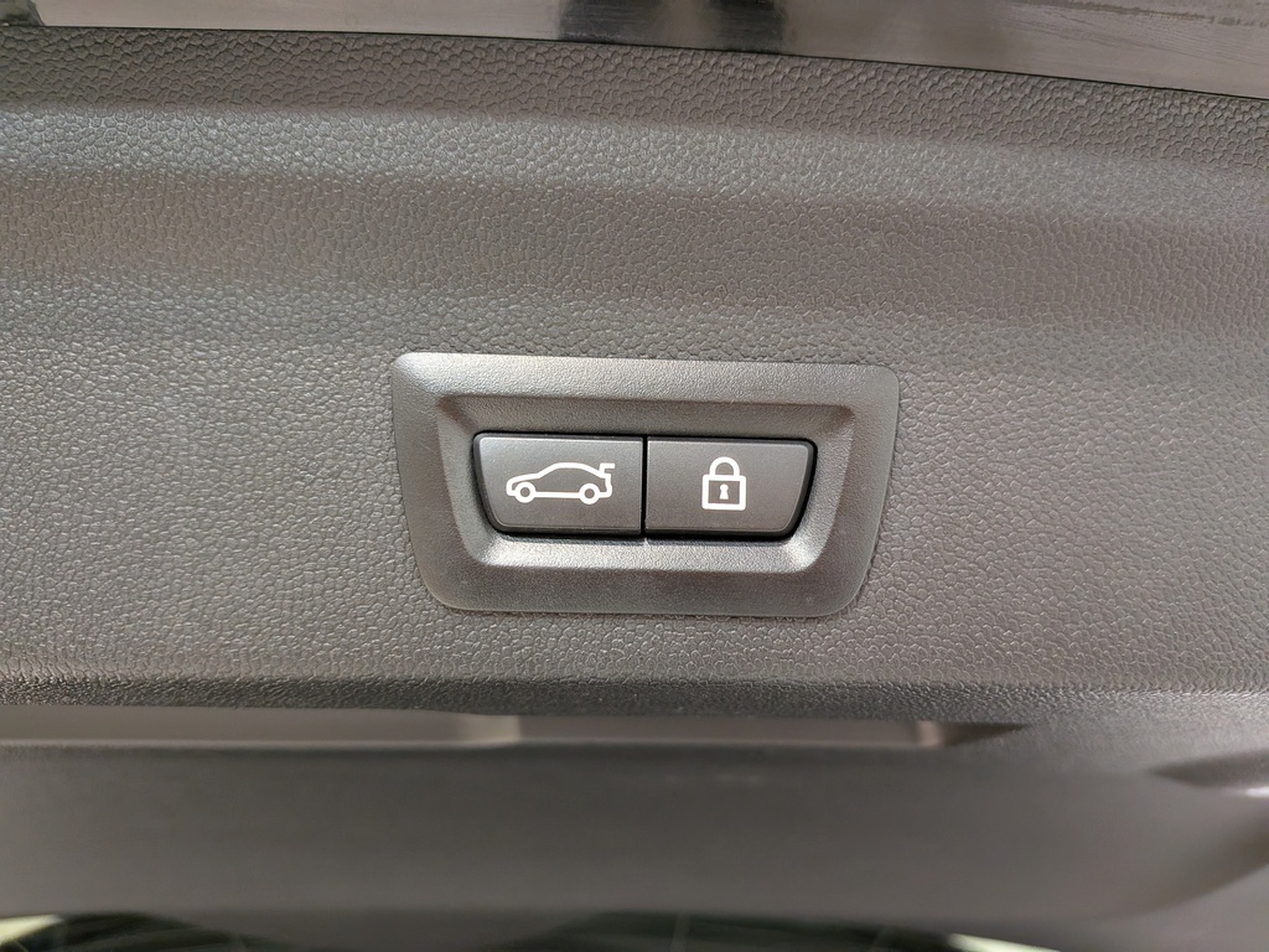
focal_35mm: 24
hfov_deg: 71.6
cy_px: 476
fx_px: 880
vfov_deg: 56.8
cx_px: 634
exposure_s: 1/100
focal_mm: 4.53
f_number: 1.7
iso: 829
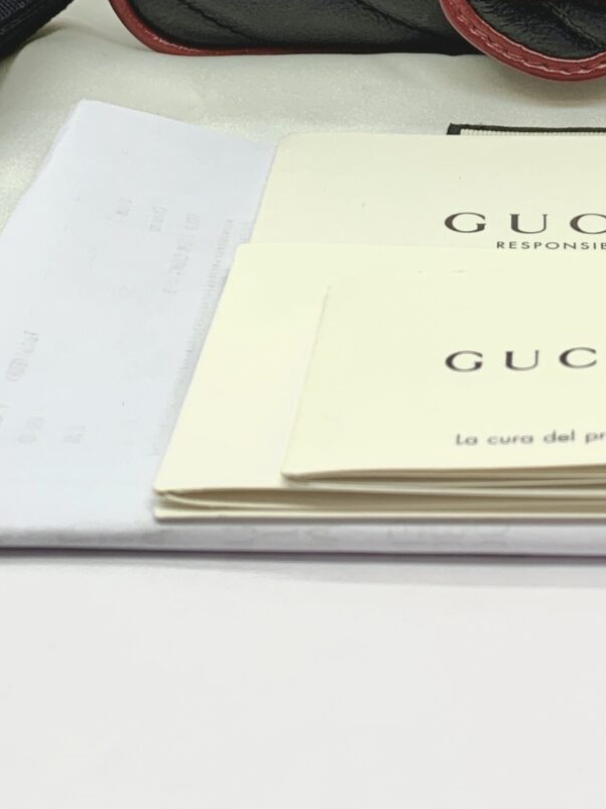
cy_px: -328
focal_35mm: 83
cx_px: 548
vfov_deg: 20.8
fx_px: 1938
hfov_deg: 17.5
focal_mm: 4.25
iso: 25
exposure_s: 1/100
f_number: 1.8
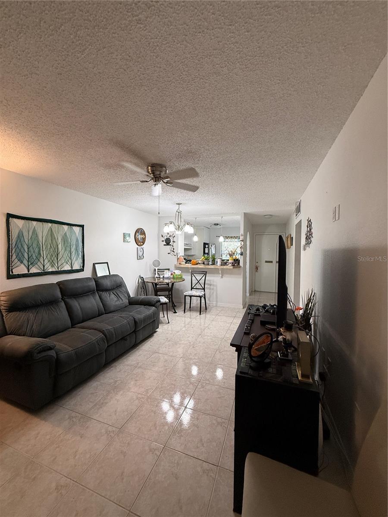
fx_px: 209
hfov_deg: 85.7
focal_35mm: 14
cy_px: 258
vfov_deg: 102.1
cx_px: 194
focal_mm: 2.22
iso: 320
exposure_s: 1/120
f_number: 2.2
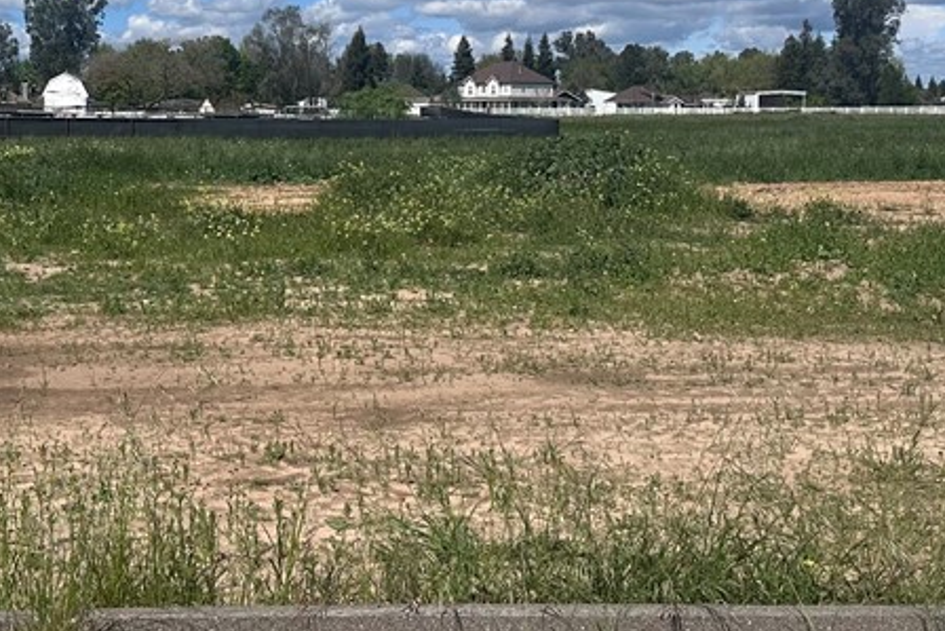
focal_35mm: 57
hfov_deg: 34.7
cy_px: 171
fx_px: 1497
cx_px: 321
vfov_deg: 23.6
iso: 80
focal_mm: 6.86
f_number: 1.78
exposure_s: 1/8197
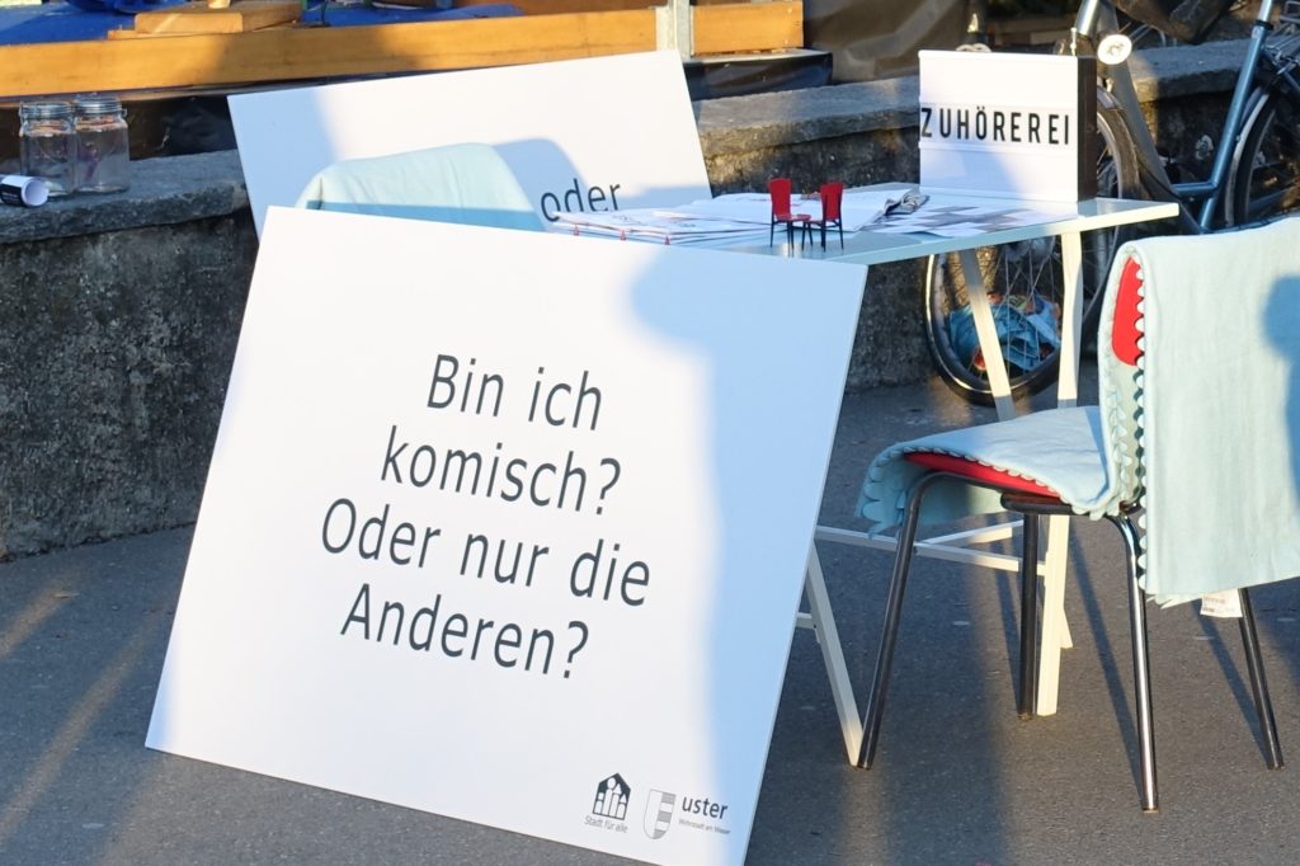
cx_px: 650
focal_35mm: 45
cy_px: 433
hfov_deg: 43.6
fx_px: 1624
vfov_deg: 29.8
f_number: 4
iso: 125
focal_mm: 16.62
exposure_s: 1/160
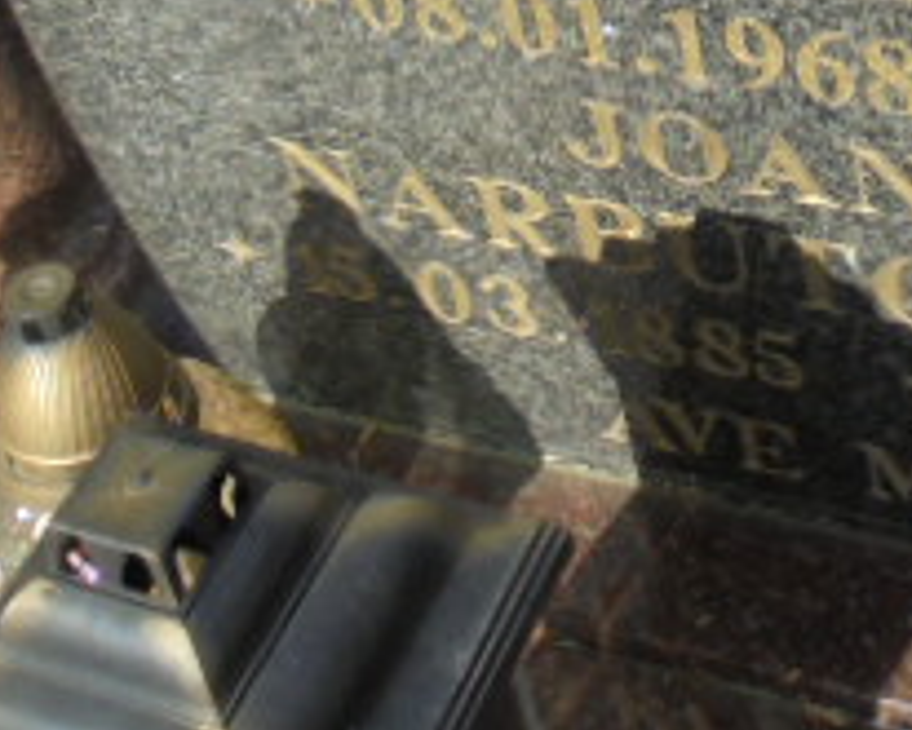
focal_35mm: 88
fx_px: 2376
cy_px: -257
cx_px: 660
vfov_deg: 16.4
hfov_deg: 21.6
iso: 100
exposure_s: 1/500
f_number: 3.7
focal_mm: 5.3
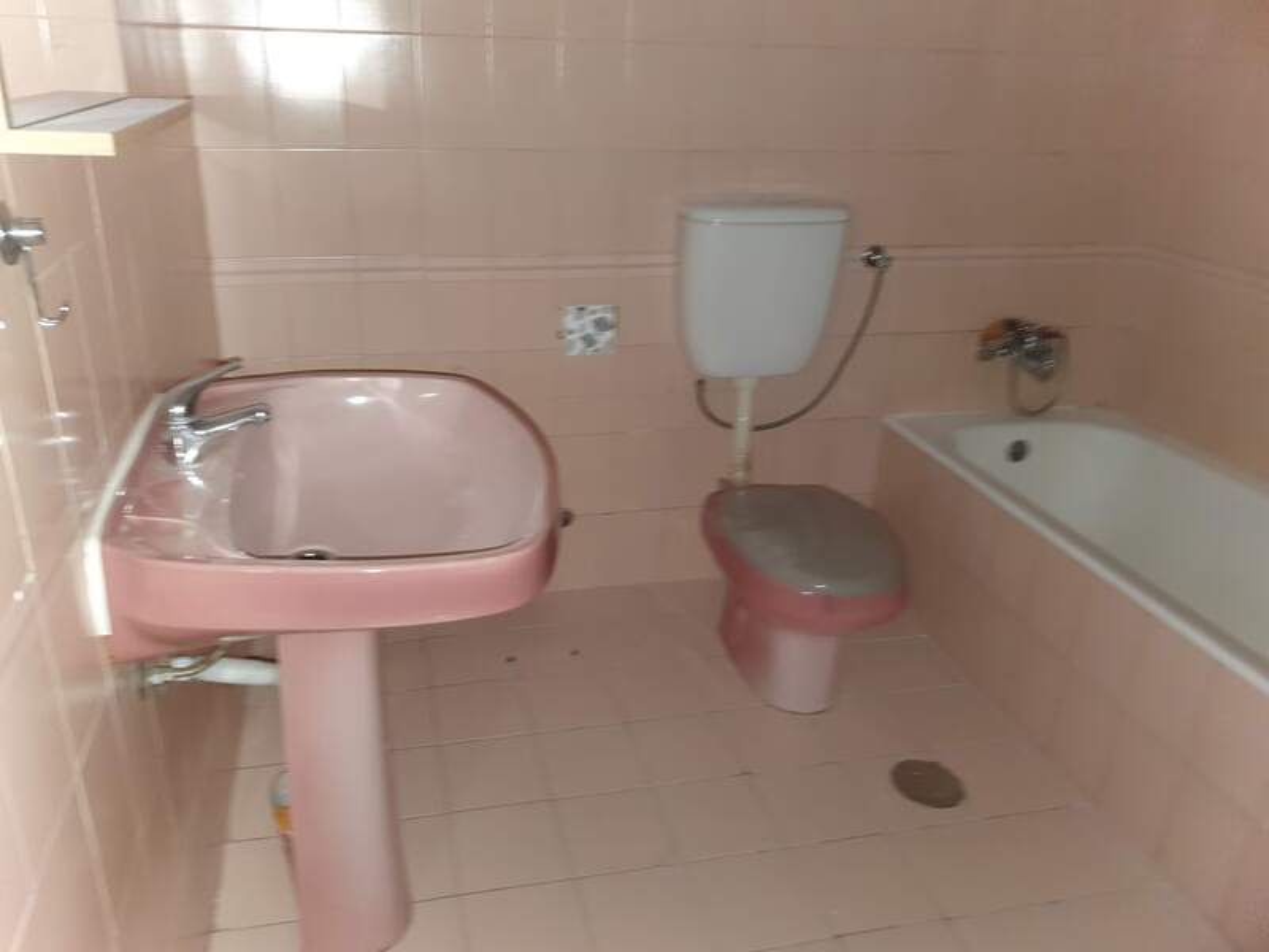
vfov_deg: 53.1
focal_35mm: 26
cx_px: 634
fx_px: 953
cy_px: 476
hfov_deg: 67.3
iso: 125
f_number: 1.5
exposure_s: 1/23
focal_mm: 4.32
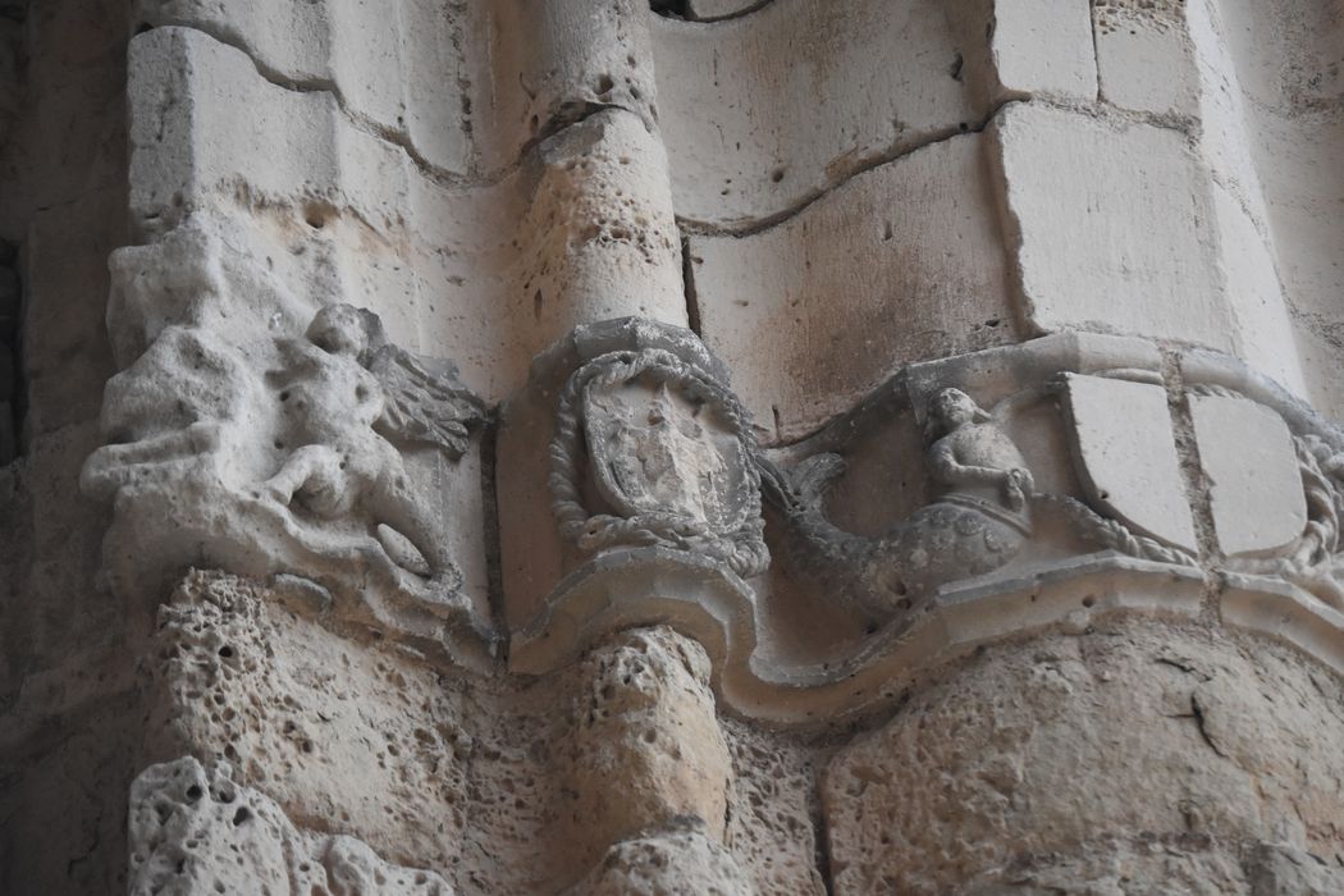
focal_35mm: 135
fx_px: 5040
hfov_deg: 15.2
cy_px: 448
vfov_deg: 10.2
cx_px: 672
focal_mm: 90
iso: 2000
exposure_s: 1/125
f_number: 4.5
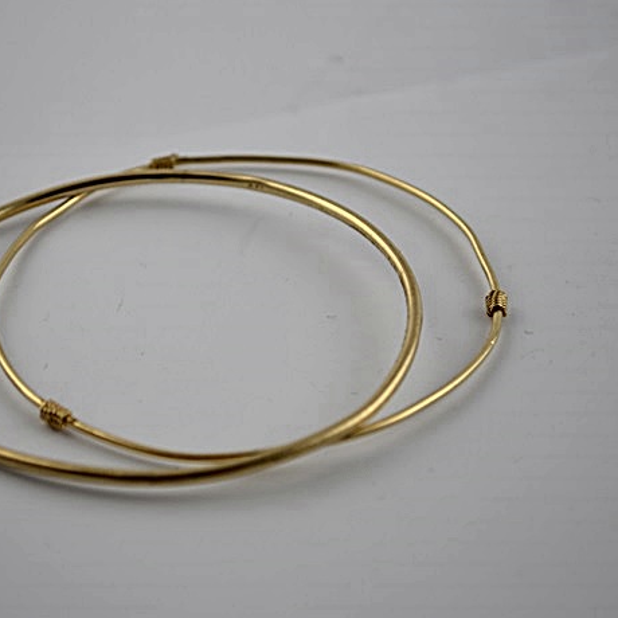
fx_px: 2154
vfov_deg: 16.3
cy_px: 307
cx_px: 240
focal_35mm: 107
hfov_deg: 16.3
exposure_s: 1/125
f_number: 5.6
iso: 220
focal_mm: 55
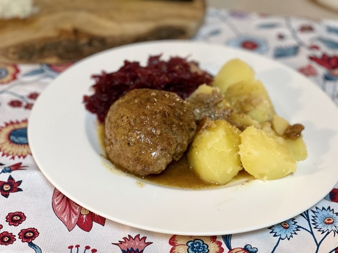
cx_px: 169
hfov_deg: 30.3
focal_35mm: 64
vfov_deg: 22.9
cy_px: 126
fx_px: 625
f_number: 2.2
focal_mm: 7.5
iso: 250
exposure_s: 1/40
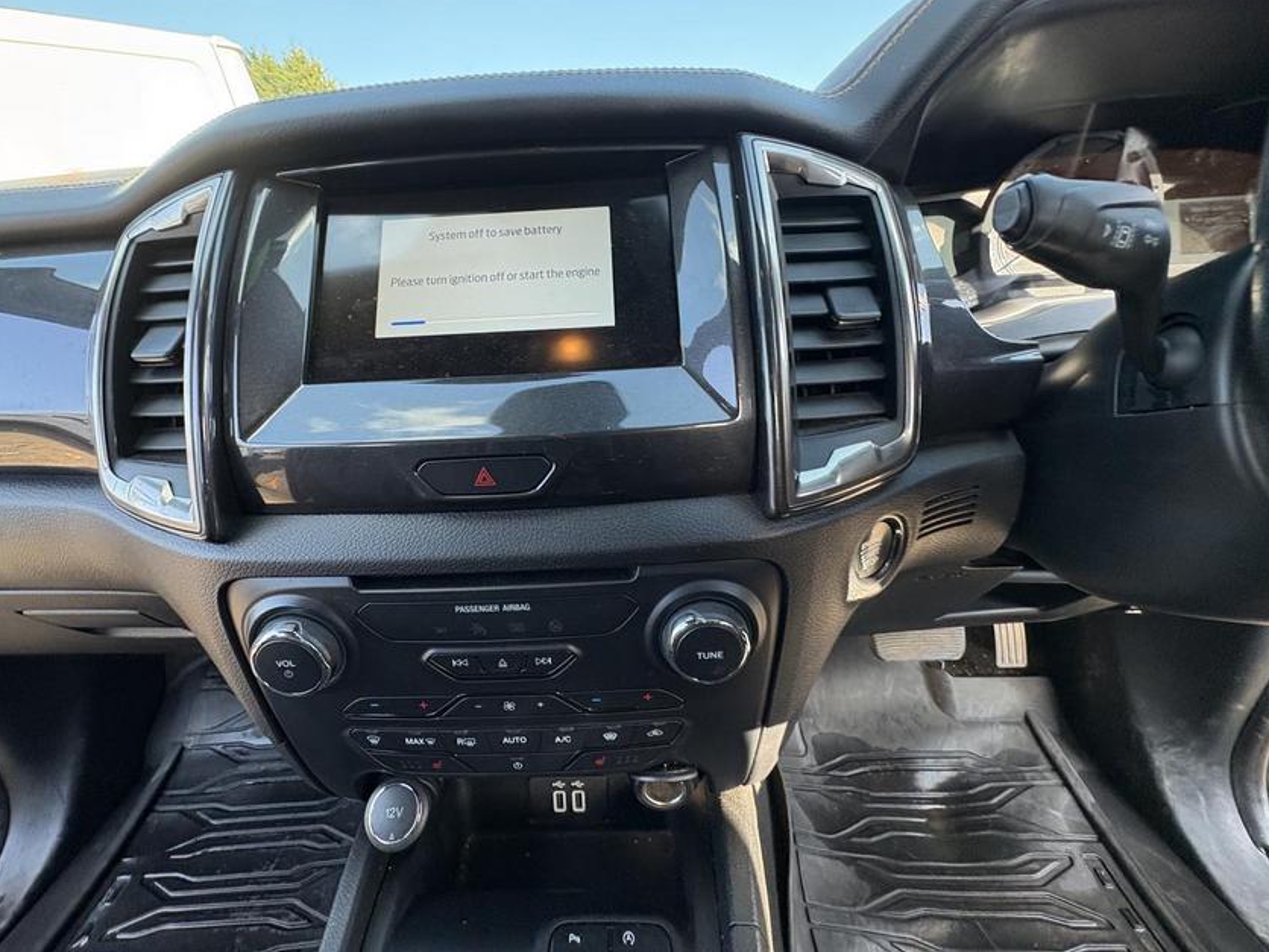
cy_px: 445
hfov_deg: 98.1
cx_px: 603
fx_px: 550
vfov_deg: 81.6
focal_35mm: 15
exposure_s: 1/99
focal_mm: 2.22
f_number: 2.2
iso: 160
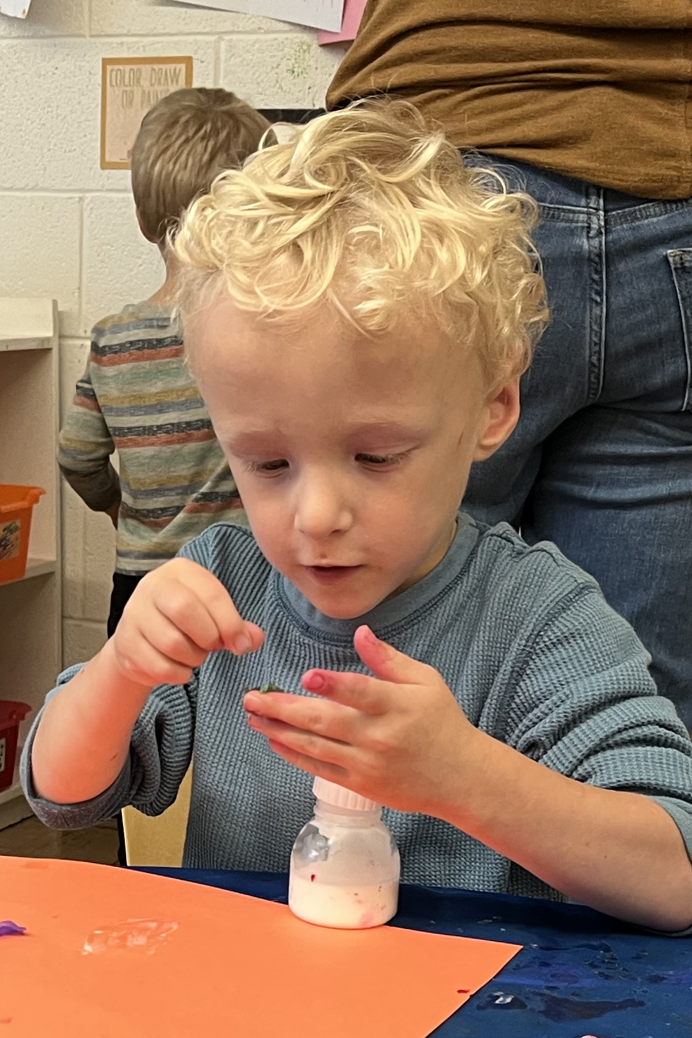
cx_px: 221
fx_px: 1845
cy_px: 800
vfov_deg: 30.8
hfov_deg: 21.1
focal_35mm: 64
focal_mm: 5.1
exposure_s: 1/60
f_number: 1.6
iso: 160
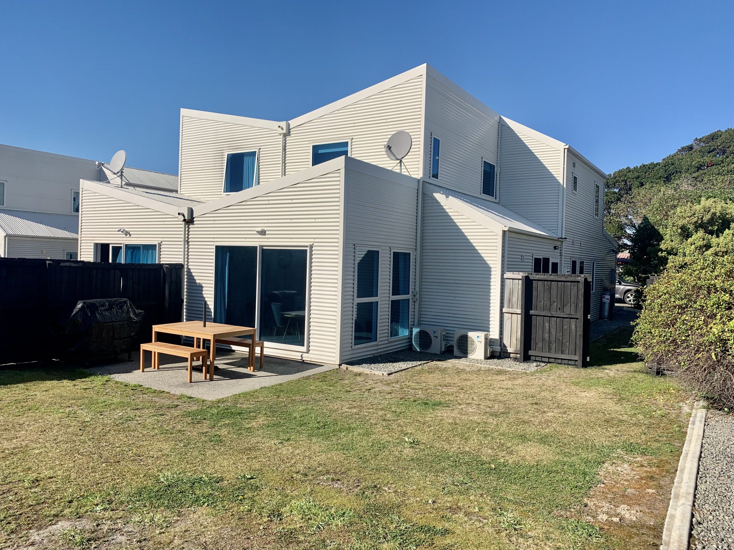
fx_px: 551
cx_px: 367
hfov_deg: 67.3
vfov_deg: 53.1
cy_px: 275
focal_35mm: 26
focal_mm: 4.25
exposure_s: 1/3185
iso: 25
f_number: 1.8
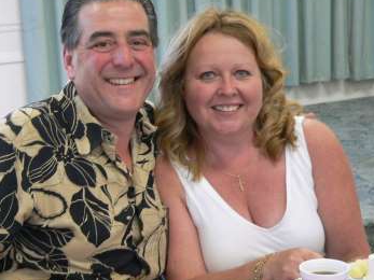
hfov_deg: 21.8
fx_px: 972
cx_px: 162
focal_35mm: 90
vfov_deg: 16.4
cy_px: 129
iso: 200
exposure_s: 1/25
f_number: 2.8
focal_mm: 13.1
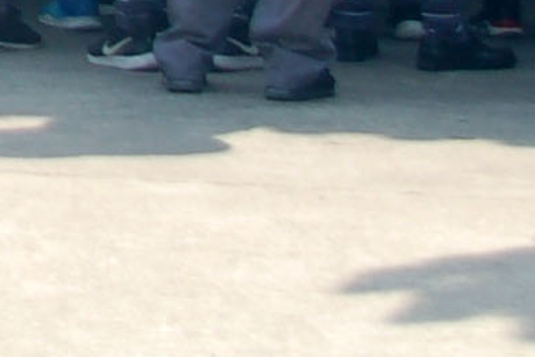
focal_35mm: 367
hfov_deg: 5.4
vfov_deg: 3.6
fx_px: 5454
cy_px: -933
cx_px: -781
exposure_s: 1/250
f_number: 6.3
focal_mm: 32
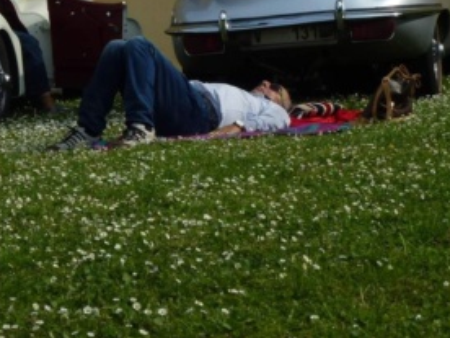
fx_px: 2093
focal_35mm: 161
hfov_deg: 12.2
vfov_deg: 9.2
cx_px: 109
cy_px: 37
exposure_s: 1/640
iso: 100
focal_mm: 16
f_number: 4.9
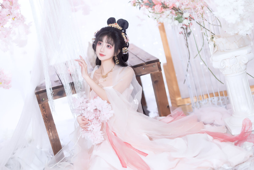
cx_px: 127
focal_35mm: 85
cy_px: 85
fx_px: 600
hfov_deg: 23.9
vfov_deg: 16.1
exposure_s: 1/400
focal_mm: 85
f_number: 1.4
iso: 200
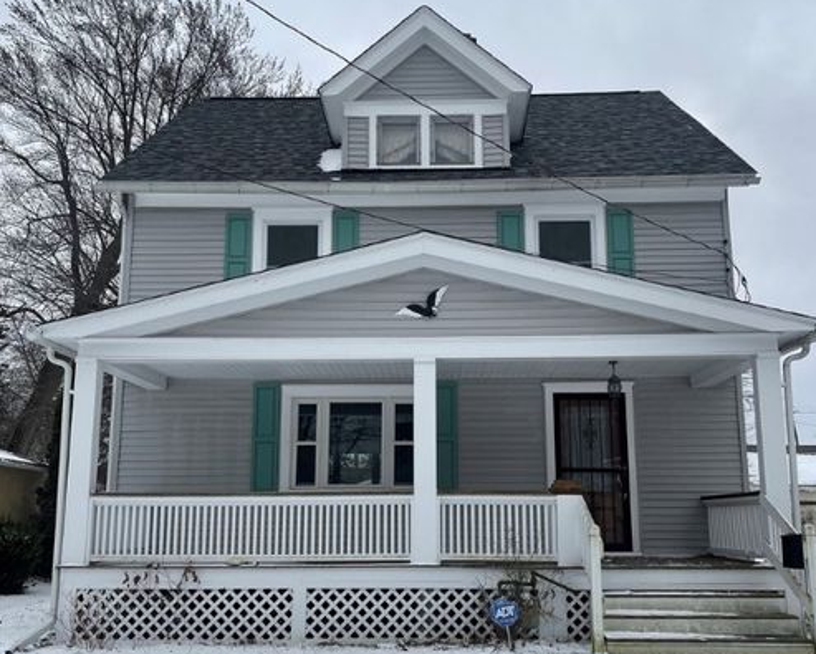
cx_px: 412
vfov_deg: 44.4
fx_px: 797
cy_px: 383
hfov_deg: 54.2
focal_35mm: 33
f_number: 1.6
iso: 32
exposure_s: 1/2857
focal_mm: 5.1
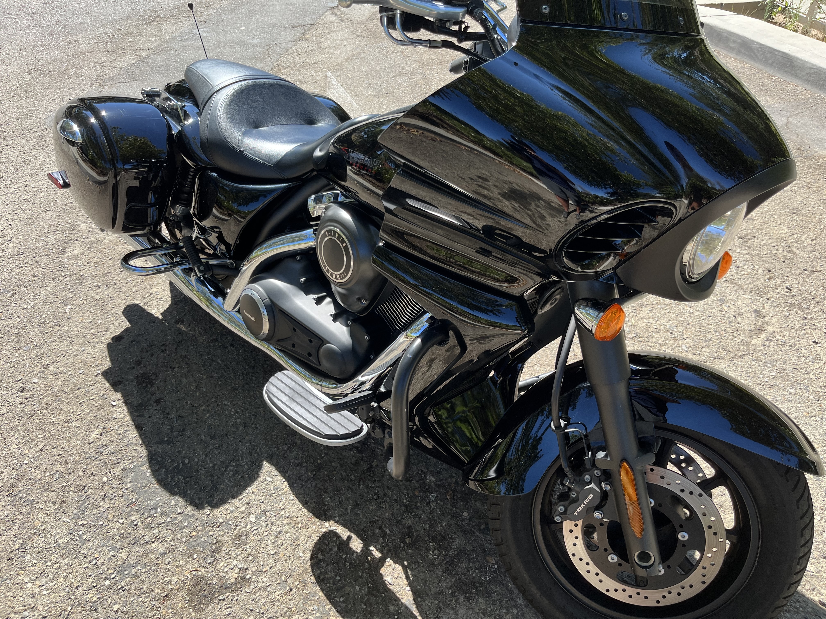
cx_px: 413
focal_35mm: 26
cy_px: 310
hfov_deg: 67.3
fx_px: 620
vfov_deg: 53.1
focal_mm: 5.1
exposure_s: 1/871
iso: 50
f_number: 1.6
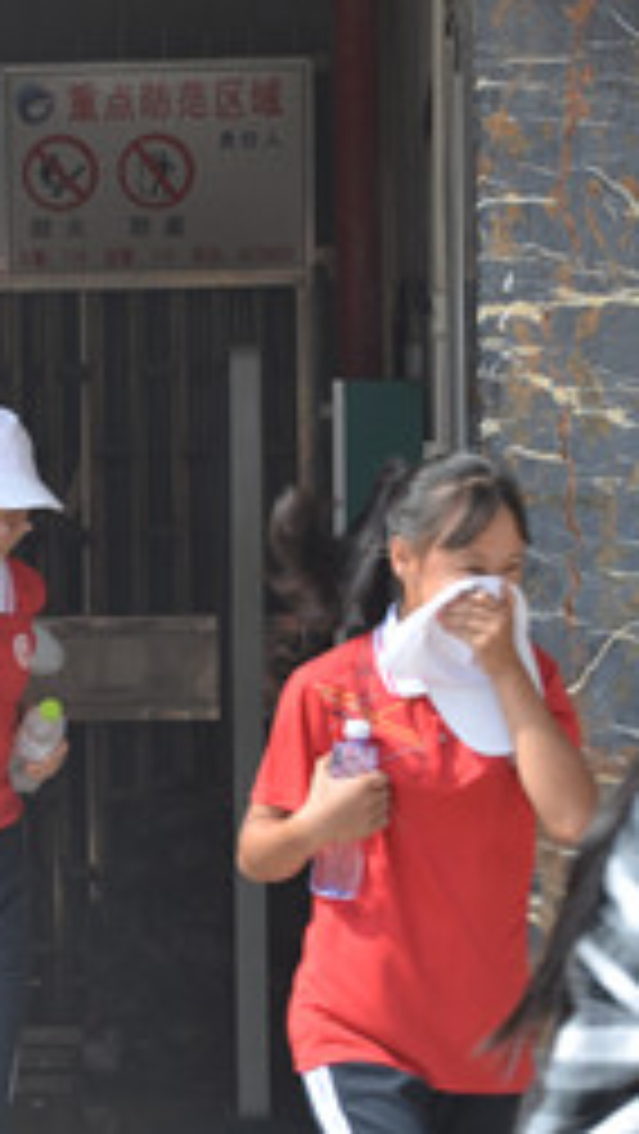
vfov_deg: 10.2
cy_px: 594
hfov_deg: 5.7
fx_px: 6377
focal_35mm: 212
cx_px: -54
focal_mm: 62
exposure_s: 1/160
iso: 100
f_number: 5.6
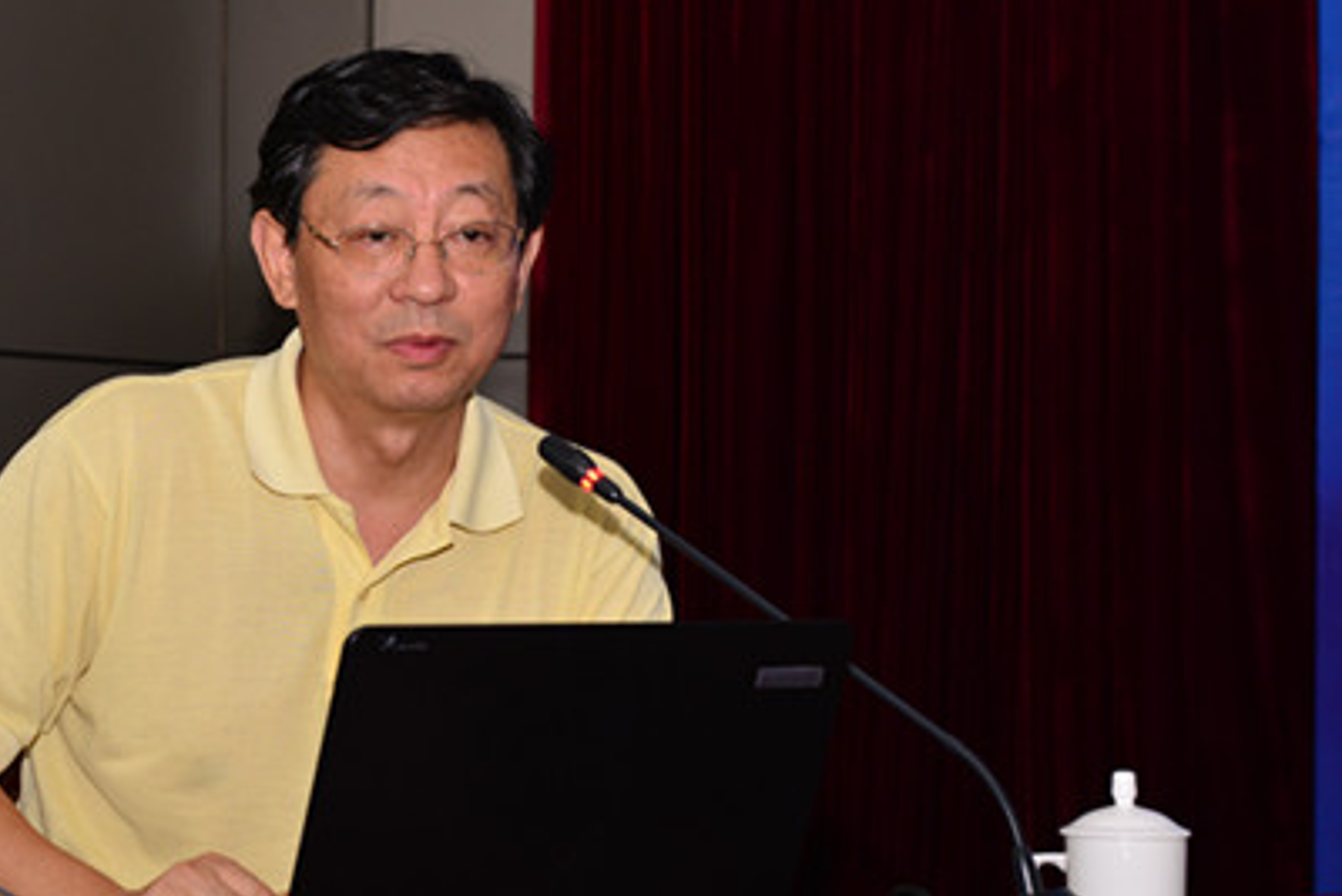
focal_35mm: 105
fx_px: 3915
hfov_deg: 19.4
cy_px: 493
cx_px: 403
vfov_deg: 13.1
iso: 800
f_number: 5.6
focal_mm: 70
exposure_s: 1/40
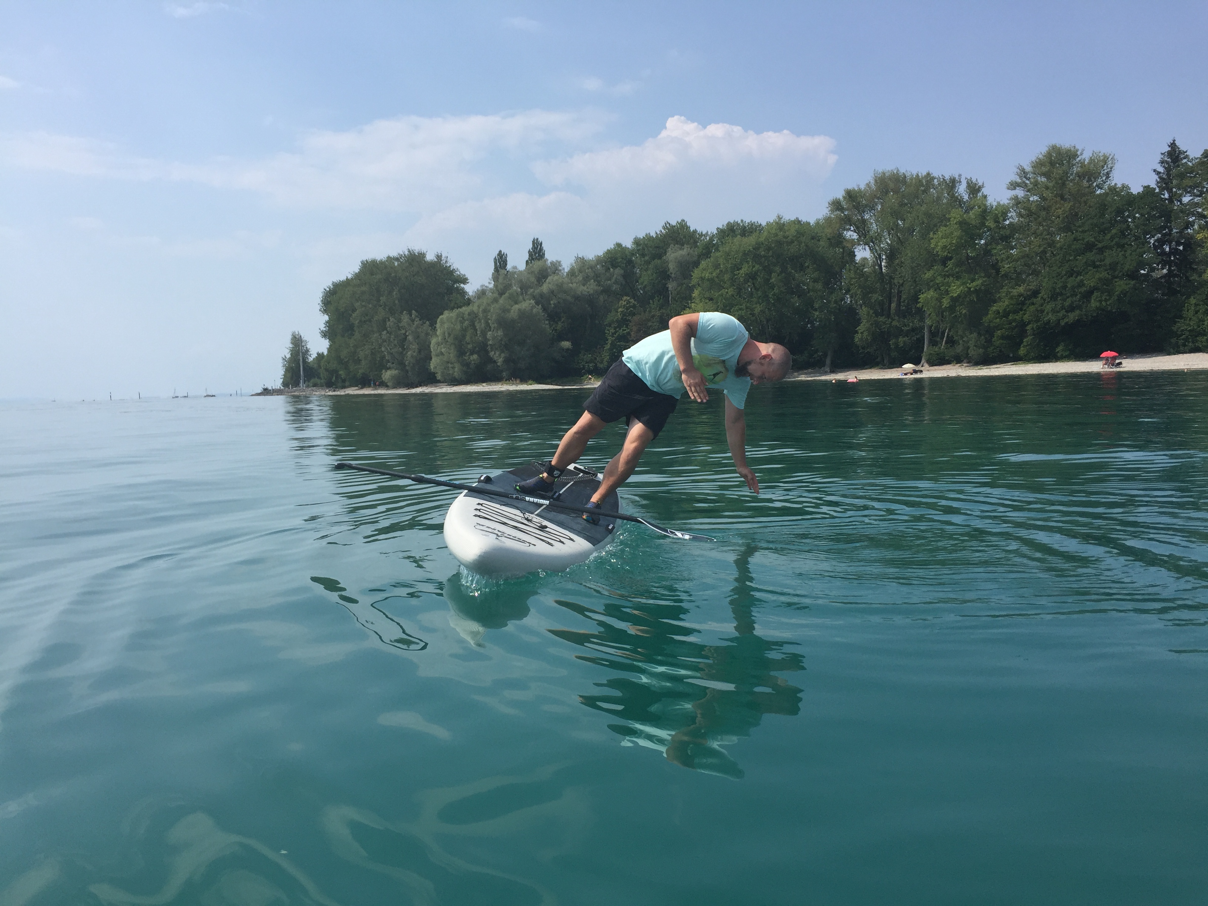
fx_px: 1012
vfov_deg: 48.2
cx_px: 604
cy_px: 453
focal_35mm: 29
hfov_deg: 61.7
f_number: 2.2
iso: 32
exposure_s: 1/2825
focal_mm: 4.15
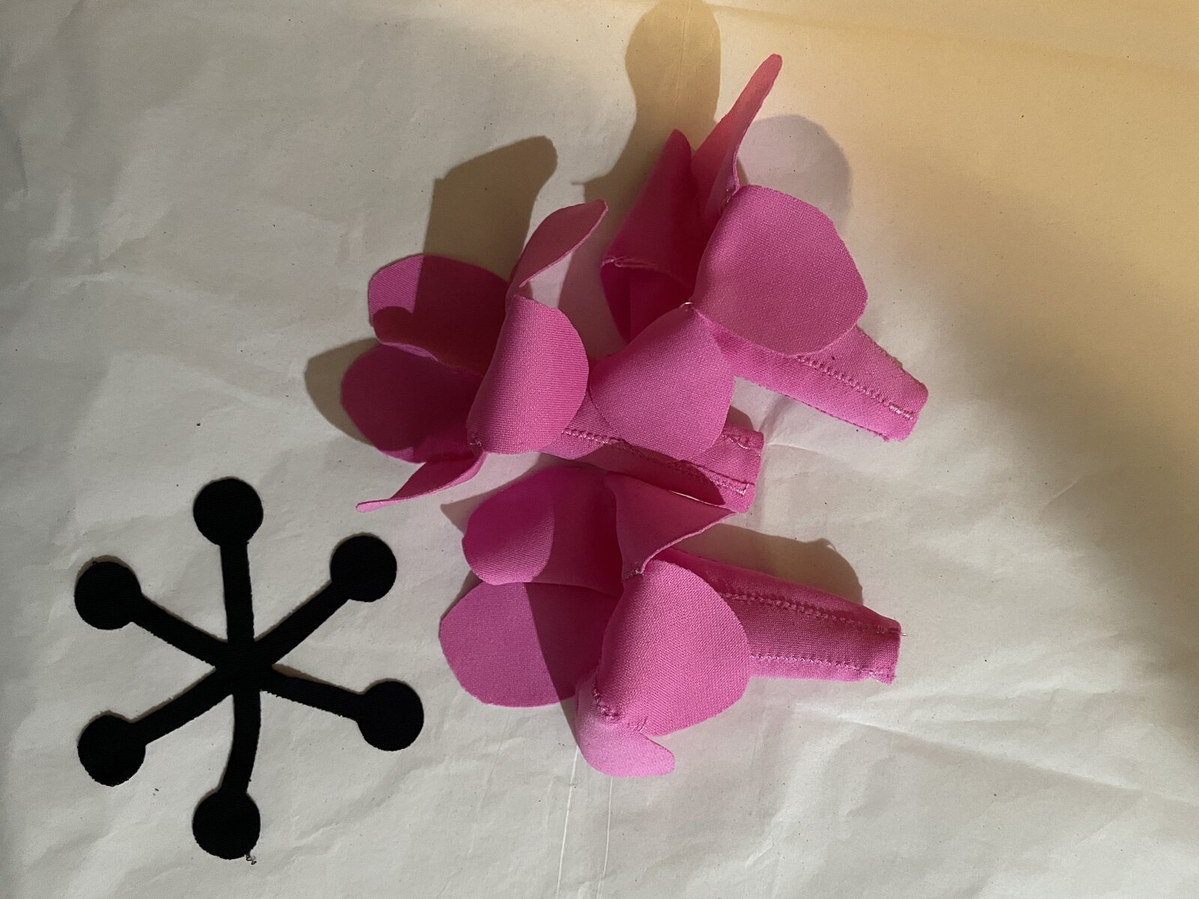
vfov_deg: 53.1
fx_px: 901
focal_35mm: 26
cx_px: 600
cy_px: 450
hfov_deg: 67.3
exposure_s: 1/30
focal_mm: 4.2
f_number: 1.6
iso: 500
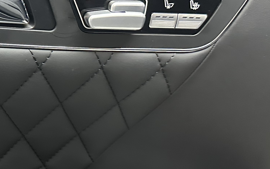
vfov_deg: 18.8
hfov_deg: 27.8
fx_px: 508
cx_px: -7
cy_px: 104
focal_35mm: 69
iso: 640
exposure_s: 1/33
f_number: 1.78
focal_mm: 6.86
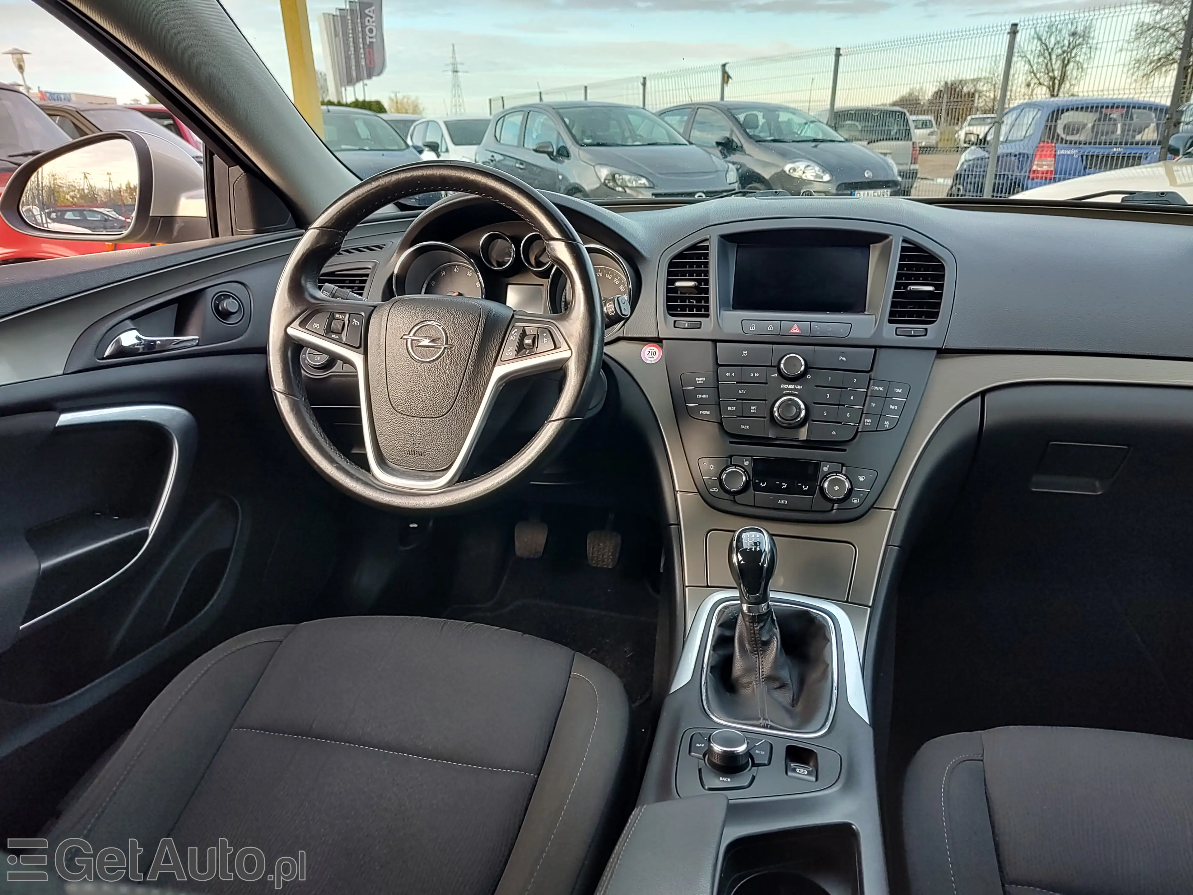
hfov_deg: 73.9
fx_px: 793
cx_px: 596
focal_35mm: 23
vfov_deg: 58.9
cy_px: 448
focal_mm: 5.56
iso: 100
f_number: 1.8
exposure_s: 1/208
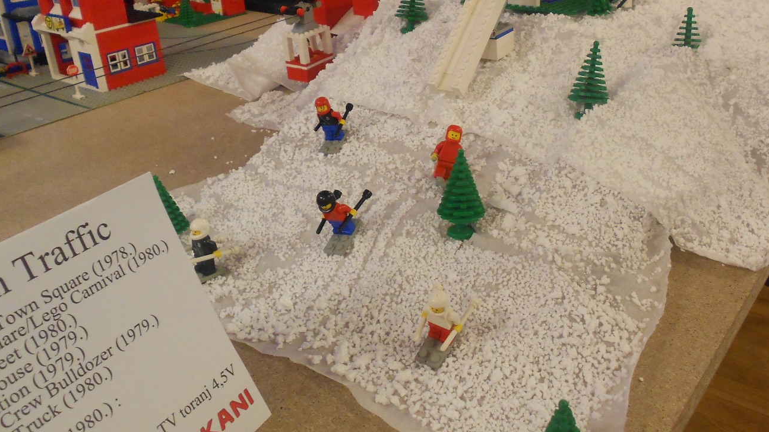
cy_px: 128
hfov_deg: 56.2
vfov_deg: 33.3
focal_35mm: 35
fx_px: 714
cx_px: 463
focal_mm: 4.6
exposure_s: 1/30
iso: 200
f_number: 3.2
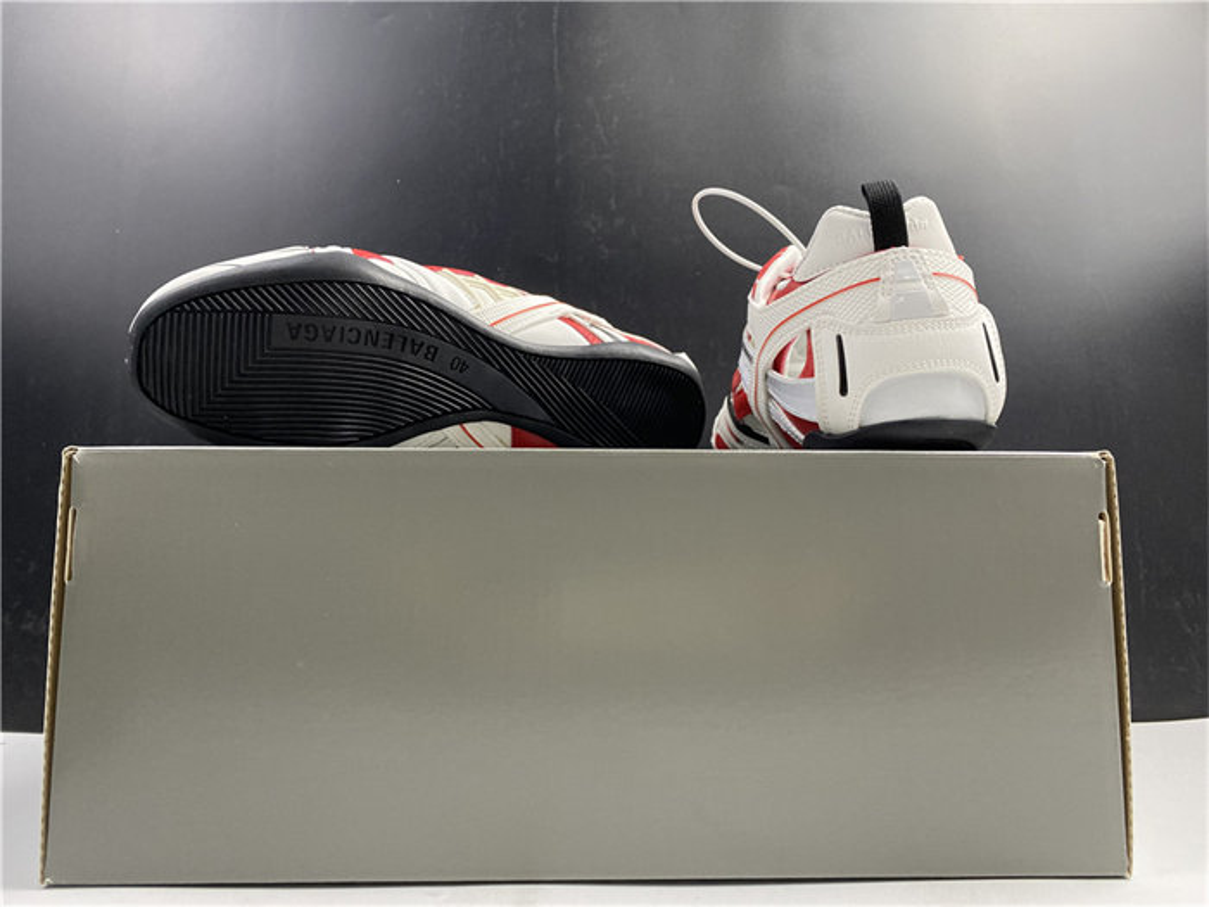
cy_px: 454
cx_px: 604
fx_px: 908
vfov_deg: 53.1
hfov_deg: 67.3
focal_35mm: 26
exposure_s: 1/114
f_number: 1.8
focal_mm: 4.25
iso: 125
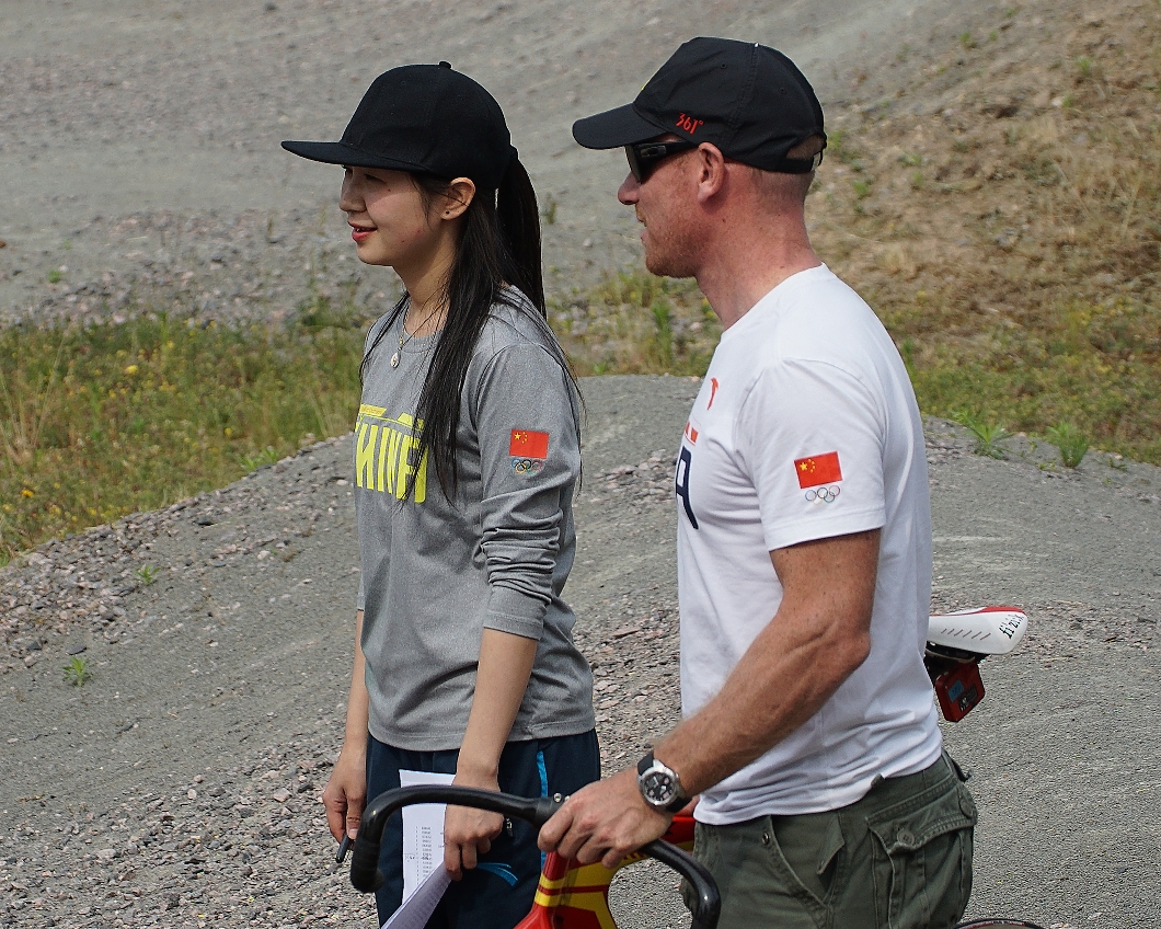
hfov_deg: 9.5
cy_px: 465
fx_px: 7010
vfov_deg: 7.6
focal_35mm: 204
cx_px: 501
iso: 200
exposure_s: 1/800
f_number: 5.6
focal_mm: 120
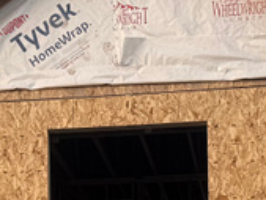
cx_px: 116
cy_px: 397
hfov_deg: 13.6
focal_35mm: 145
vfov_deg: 9.6
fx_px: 1115
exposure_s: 1/319
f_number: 1.78
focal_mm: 6.76
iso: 80
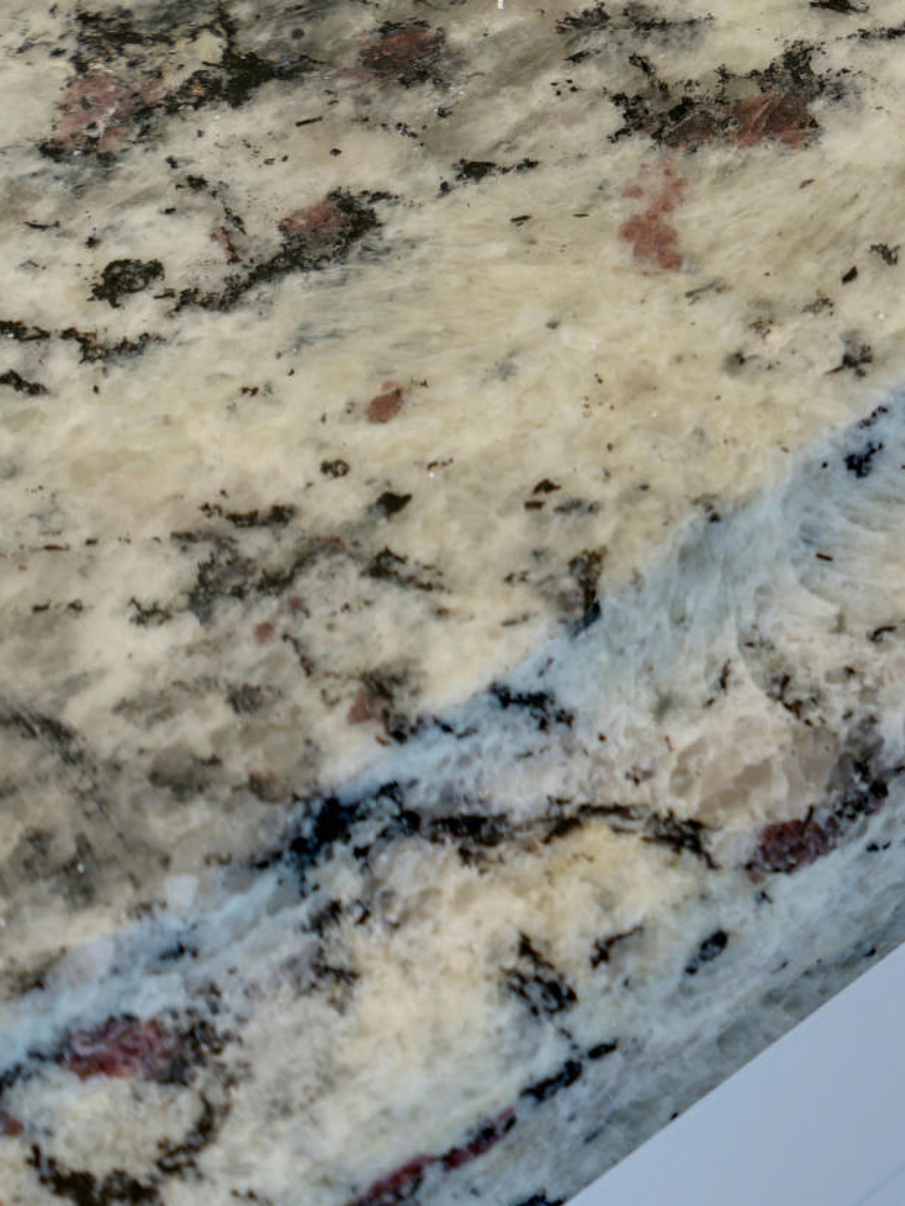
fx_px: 4249
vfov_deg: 15.7
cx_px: 1653
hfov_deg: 11.3
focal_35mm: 122
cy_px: -107
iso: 200
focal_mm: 35
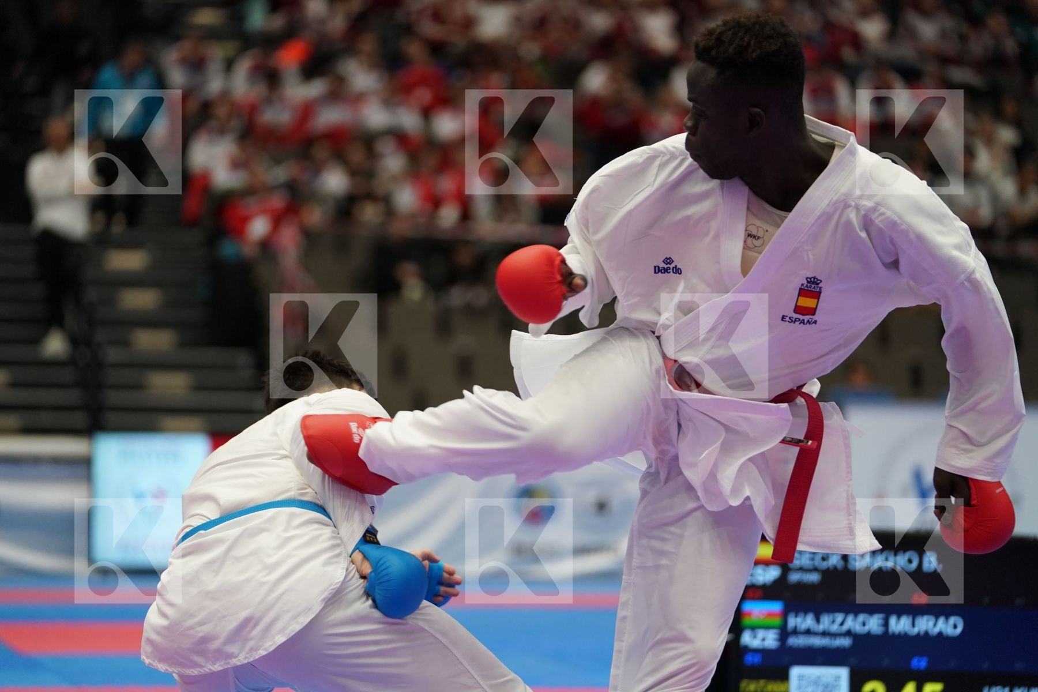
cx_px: 519
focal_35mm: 154
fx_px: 4440
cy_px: 346
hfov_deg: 13.3
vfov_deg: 8.9
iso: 2000
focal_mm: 154
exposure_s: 1/1000
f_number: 2.8
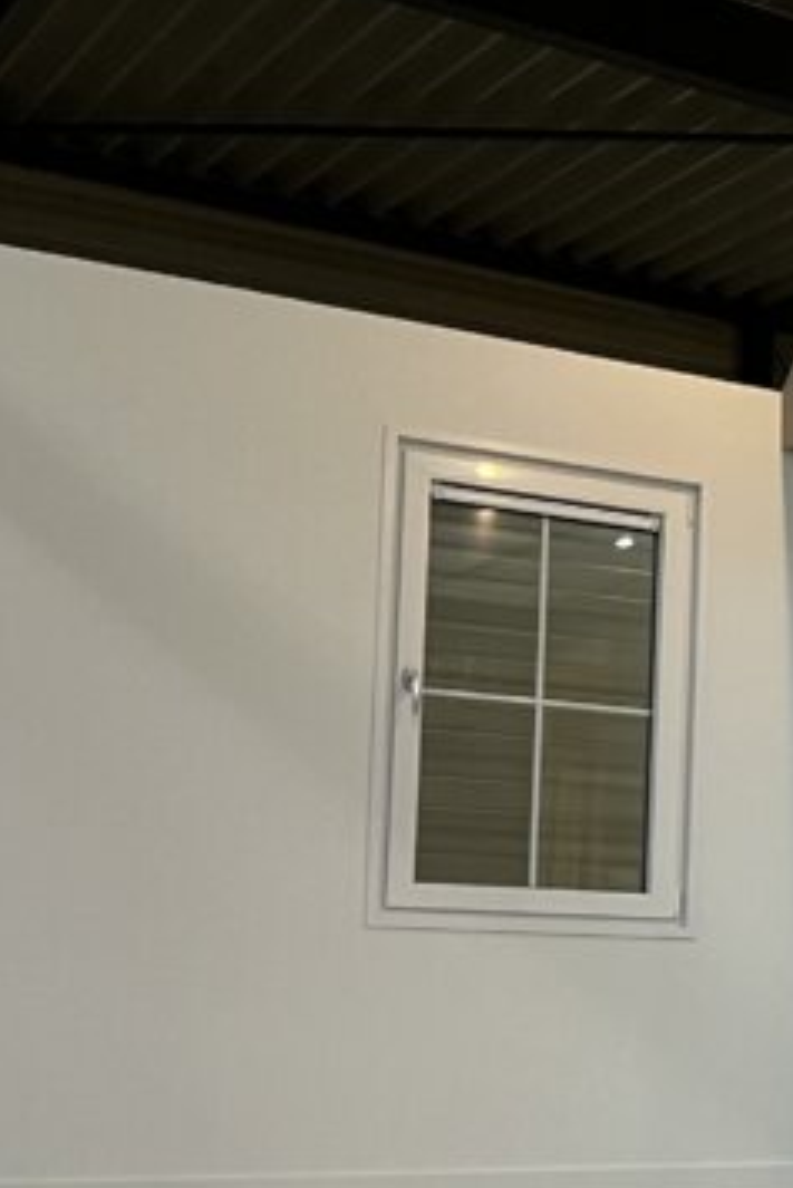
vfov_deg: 25.7
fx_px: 2575
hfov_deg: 14.1
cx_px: 1680
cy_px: 880
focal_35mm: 78
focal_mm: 5.1
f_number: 1.6
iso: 100
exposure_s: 1/50
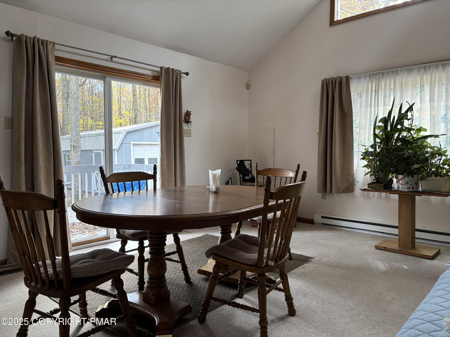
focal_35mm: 26
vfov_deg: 53.1
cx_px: 225
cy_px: 168
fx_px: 338
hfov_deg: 67.3
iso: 125
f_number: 1.6
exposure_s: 1/60
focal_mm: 5.96
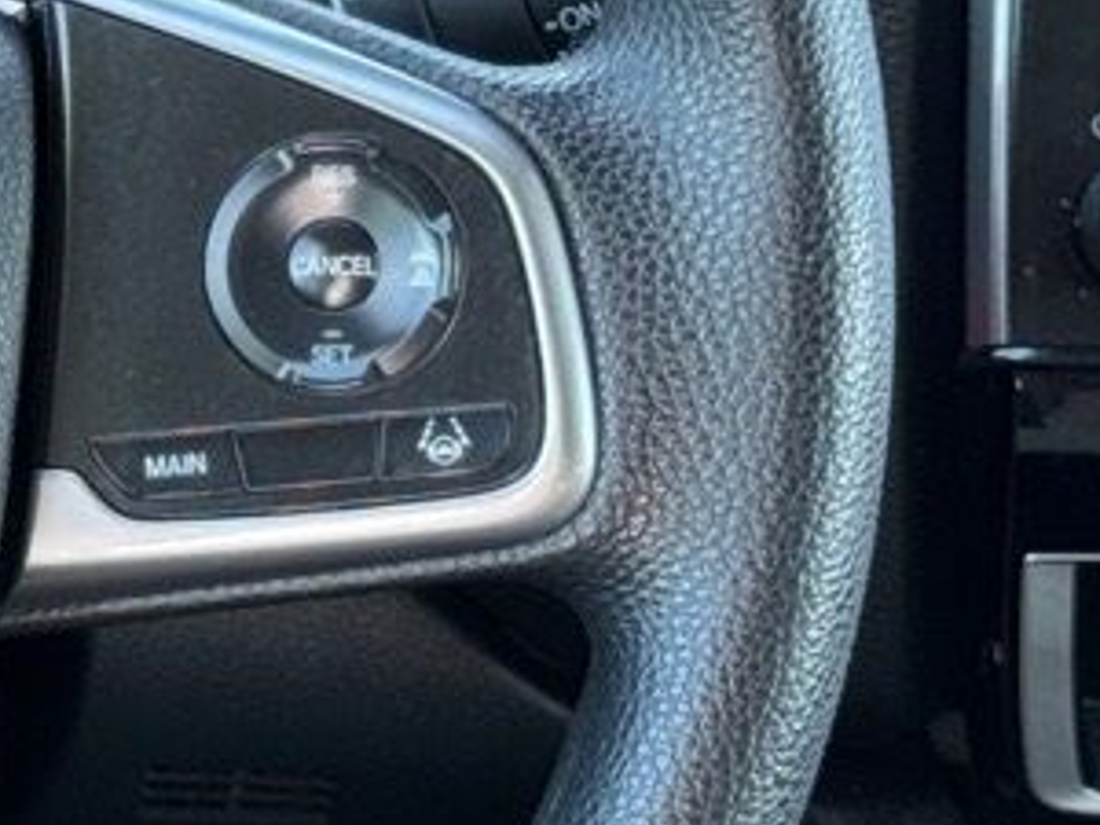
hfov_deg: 11.5
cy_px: 315
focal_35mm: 164
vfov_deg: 9.0
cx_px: -631
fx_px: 5211
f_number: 1.78
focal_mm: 6.76
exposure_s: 1/93
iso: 100
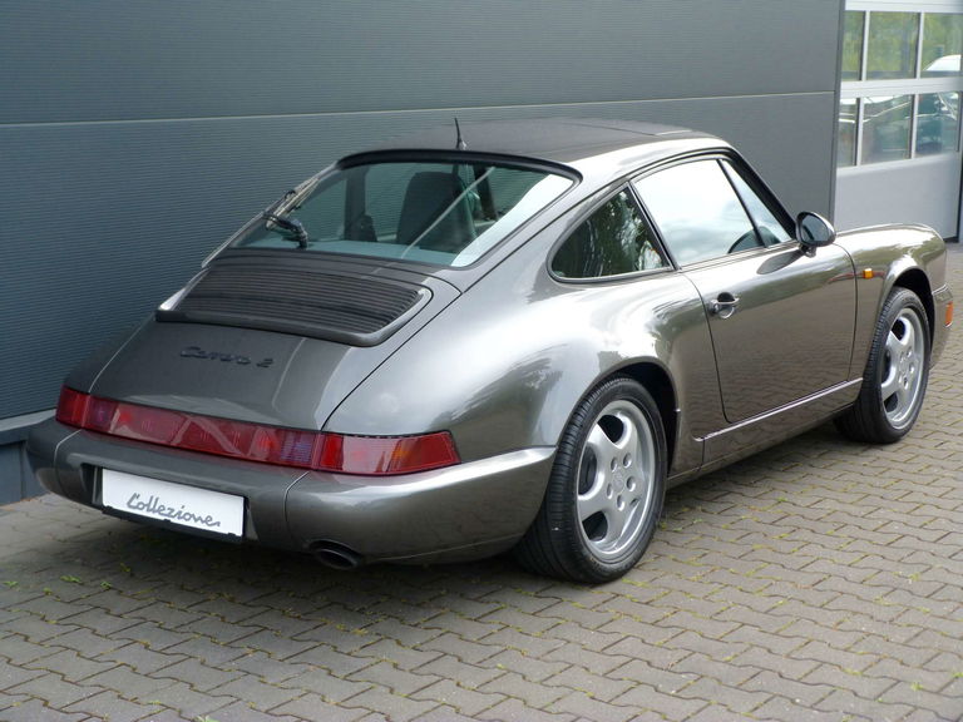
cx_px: 482
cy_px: 361
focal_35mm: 61
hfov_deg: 31.7
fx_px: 1697
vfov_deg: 24.0
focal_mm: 11
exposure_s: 1/125
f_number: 4
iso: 80
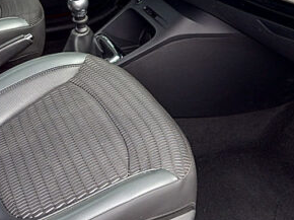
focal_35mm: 69
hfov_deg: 28.0
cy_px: -16
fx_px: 586
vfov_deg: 20.4
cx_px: 98
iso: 40
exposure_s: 1/100
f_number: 2
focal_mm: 4.6
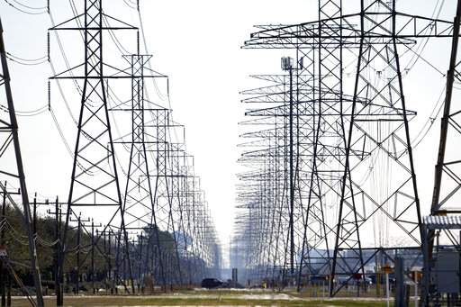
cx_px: 230
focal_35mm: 437
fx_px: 5594
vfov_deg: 3.1
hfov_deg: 4.7
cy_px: 154
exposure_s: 1/1000
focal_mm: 437
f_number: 6.3
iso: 100
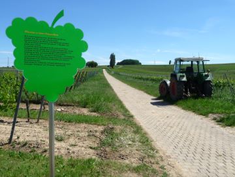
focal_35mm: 31
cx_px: 118
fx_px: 210
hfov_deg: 58.4
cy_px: 88
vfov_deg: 45.4
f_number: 8
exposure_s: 1/250
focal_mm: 4.7
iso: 100
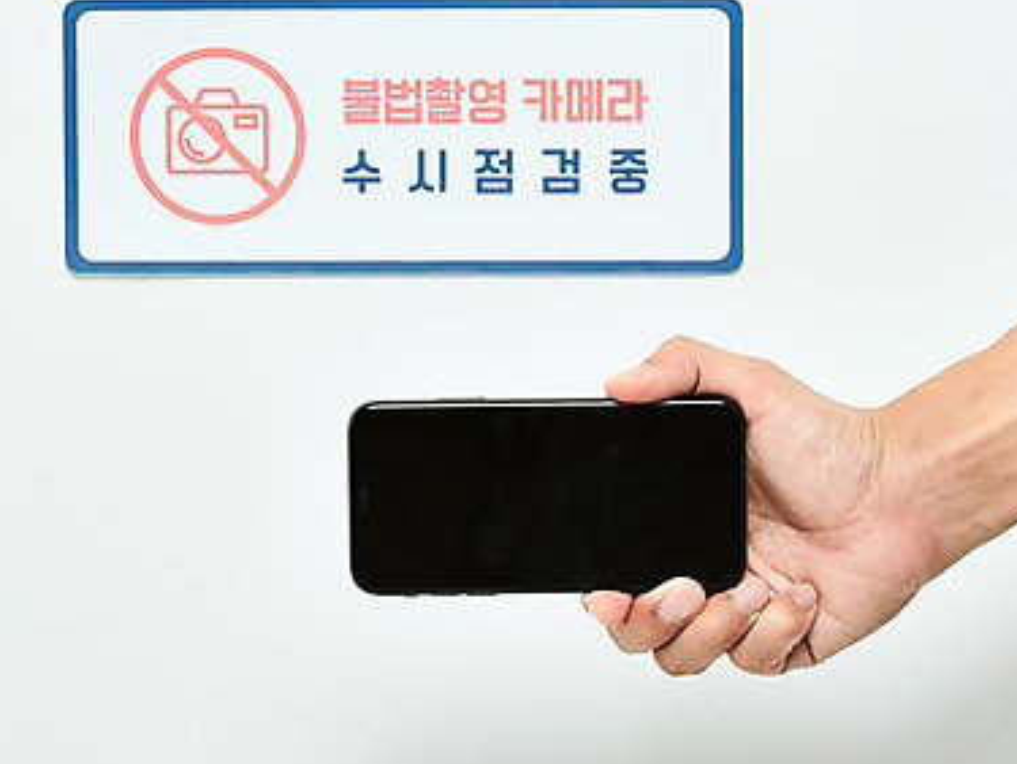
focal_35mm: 307
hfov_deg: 6.4
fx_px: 9028
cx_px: 584
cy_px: 309
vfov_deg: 4.9
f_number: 18
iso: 100
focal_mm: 200
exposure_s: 1/125
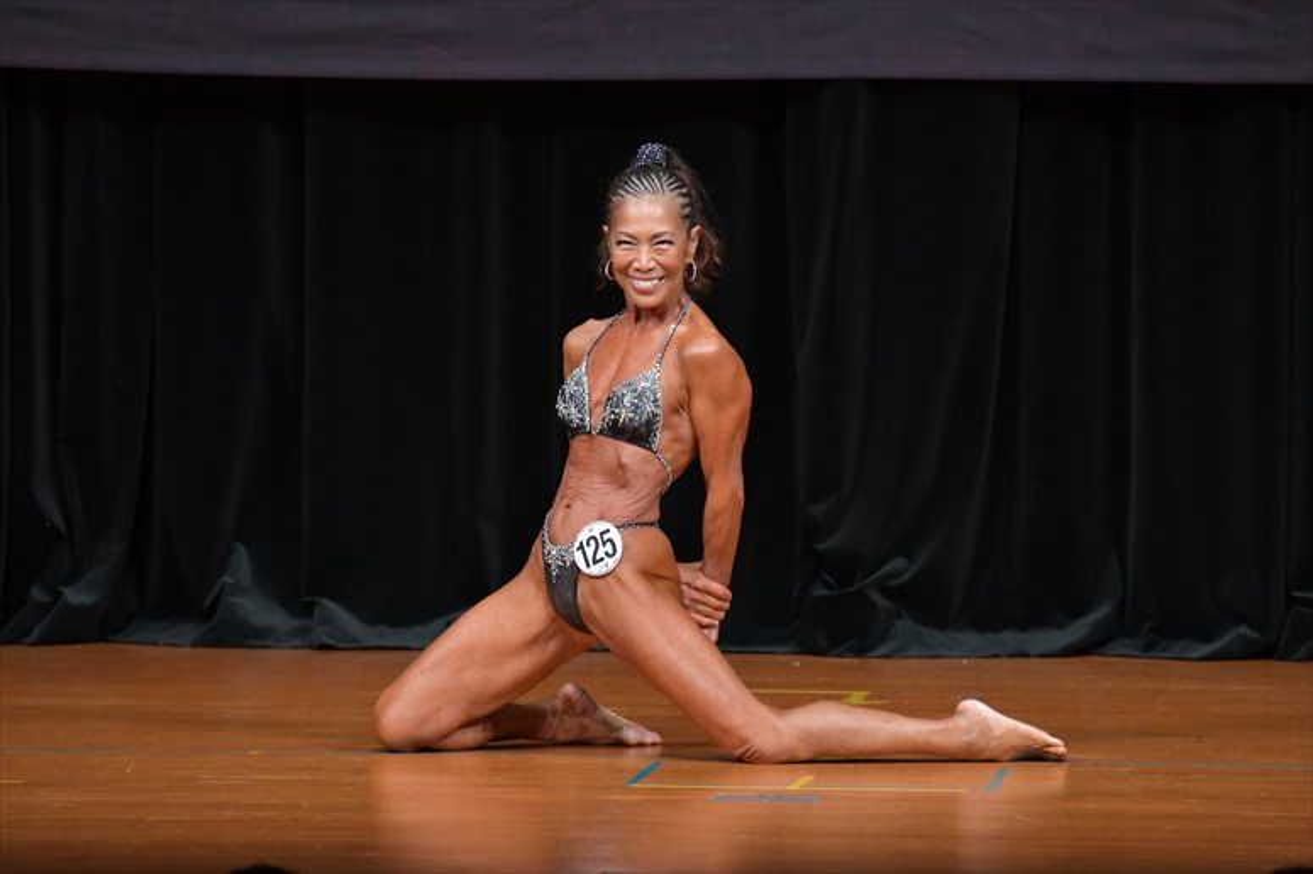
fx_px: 13671
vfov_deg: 3.7
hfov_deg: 5.5
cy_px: 437
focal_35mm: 375
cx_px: 656
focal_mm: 250
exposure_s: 1/400
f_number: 5.6
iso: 4000
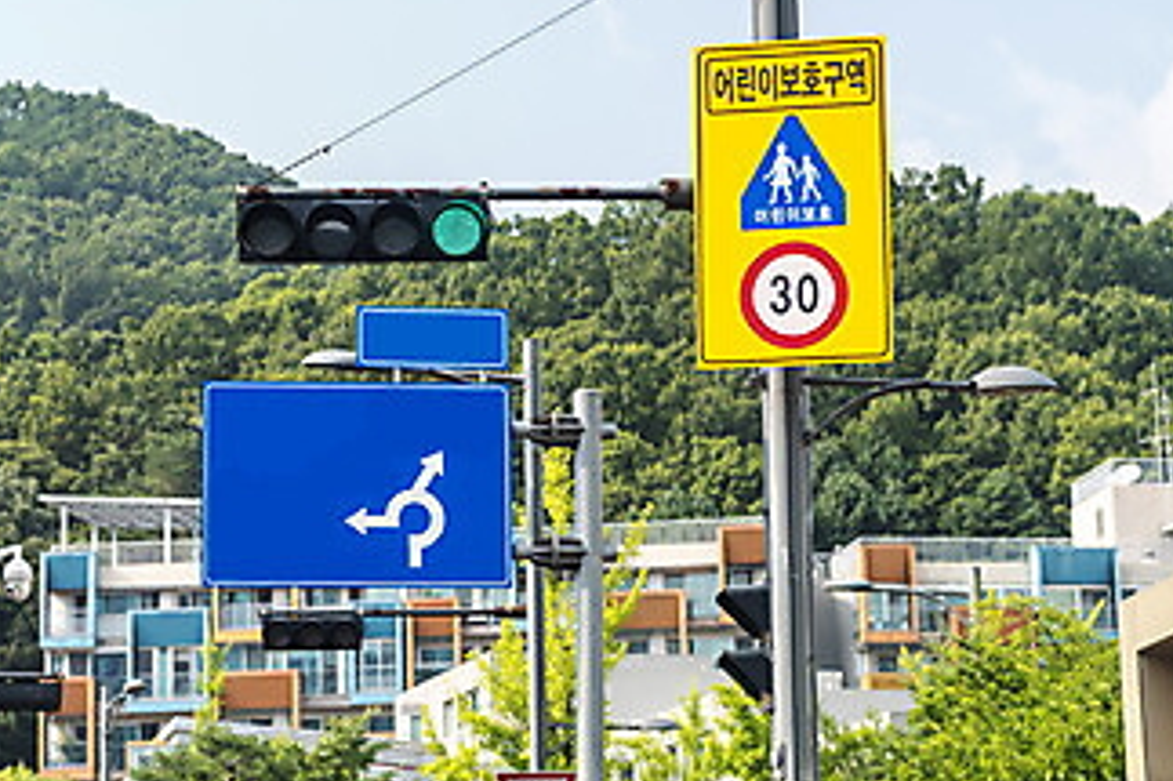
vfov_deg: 10.5
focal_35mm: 130
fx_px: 4233
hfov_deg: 15.8
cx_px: 456
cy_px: 178
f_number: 4
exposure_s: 1/250
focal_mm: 70
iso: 160
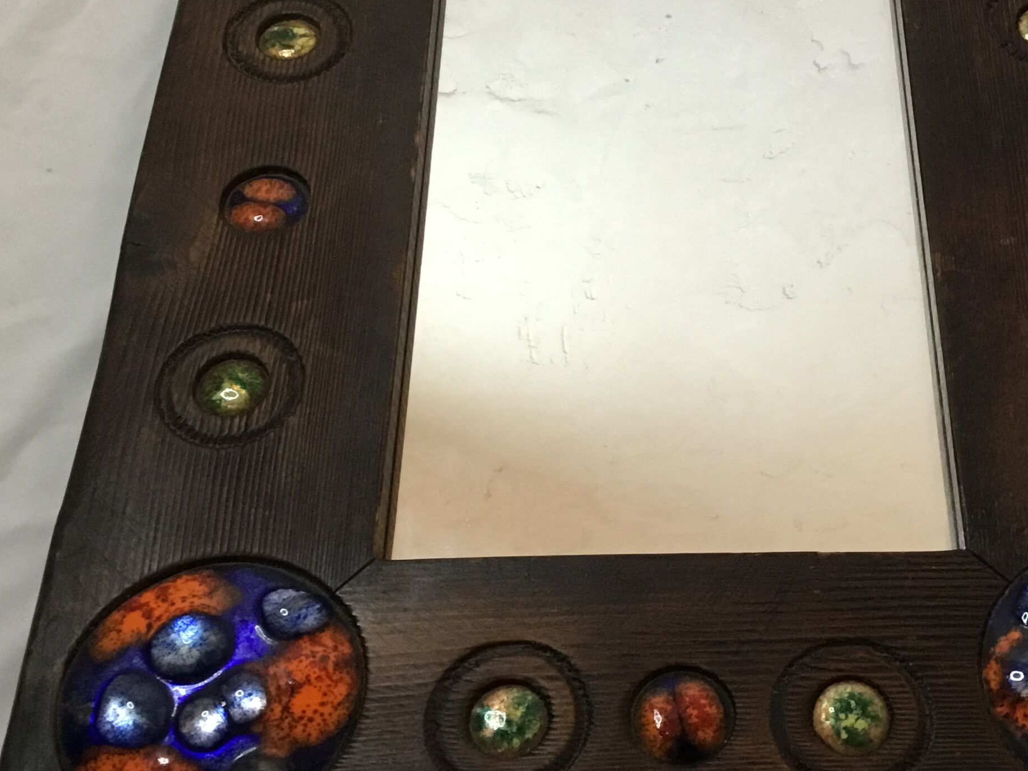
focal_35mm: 55
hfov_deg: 34.5
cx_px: 712
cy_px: 340
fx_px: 1633
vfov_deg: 26.5
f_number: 2.4
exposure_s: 1/33
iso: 160
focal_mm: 3.3
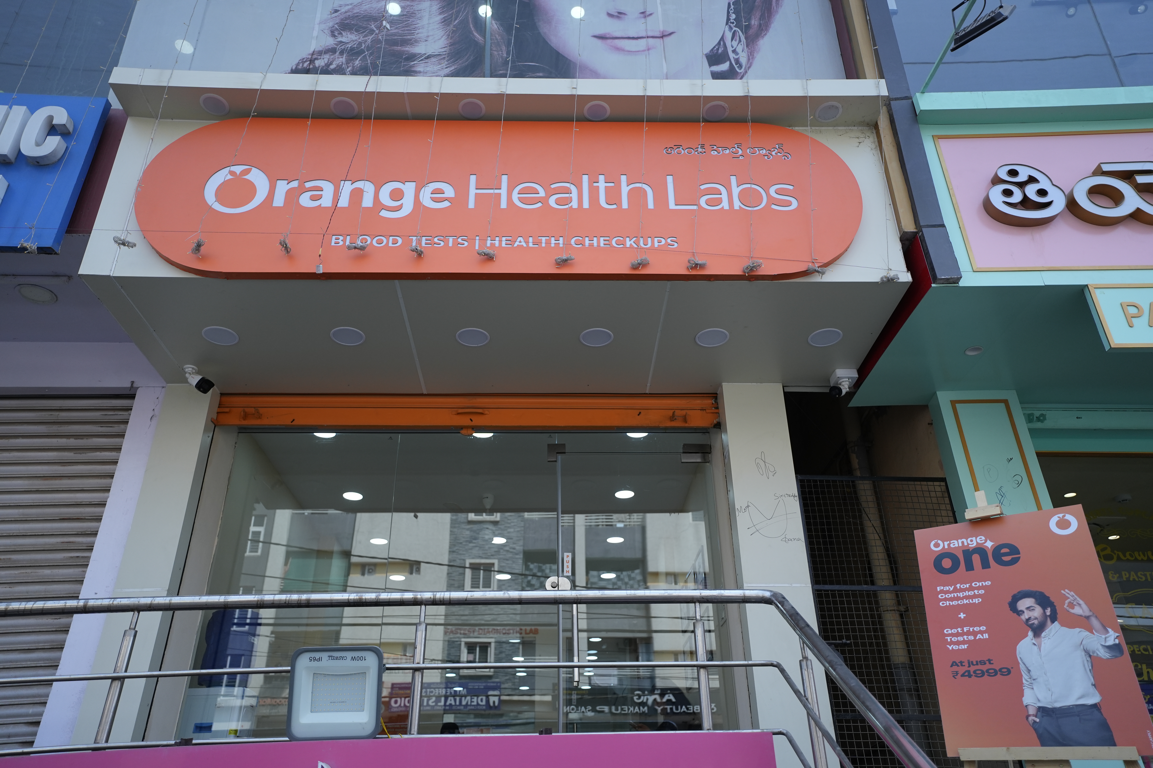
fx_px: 865
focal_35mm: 27
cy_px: 384
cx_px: 576
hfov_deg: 67.4
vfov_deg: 47.9
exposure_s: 1/3200
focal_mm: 27
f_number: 3.2
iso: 500
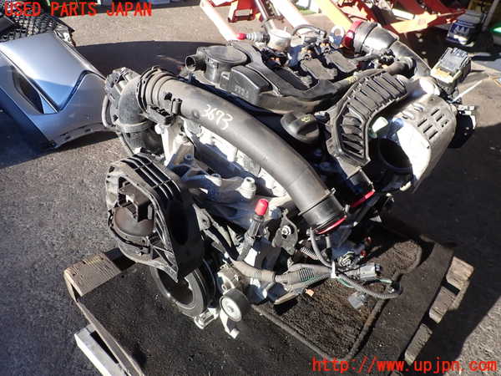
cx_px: 250
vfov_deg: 54.9
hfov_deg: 69.4
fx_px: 362
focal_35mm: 25
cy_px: 188
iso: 100
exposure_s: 1/250
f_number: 2.8
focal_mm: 4.5
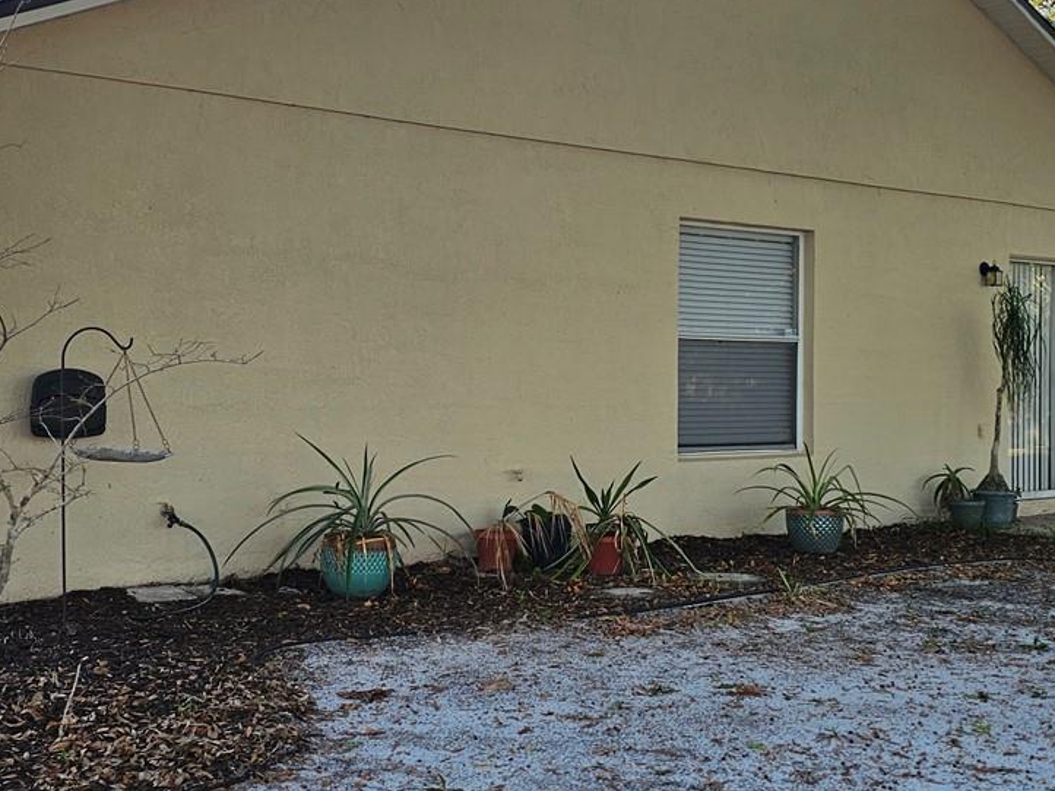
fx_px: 1554
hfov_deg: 37.5
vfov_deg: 28.5
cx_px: 557
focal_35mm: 51
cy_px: 387
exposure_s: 1/222
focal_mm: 6.3
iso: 10
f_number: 1.7
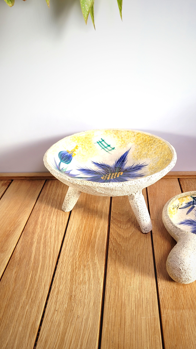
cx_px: 125
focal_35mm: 31
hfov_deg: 37.5
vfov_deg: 62.6
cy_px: 173
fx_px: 286
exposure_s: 1/1760
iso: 40
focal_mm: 5.4
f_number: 1.8
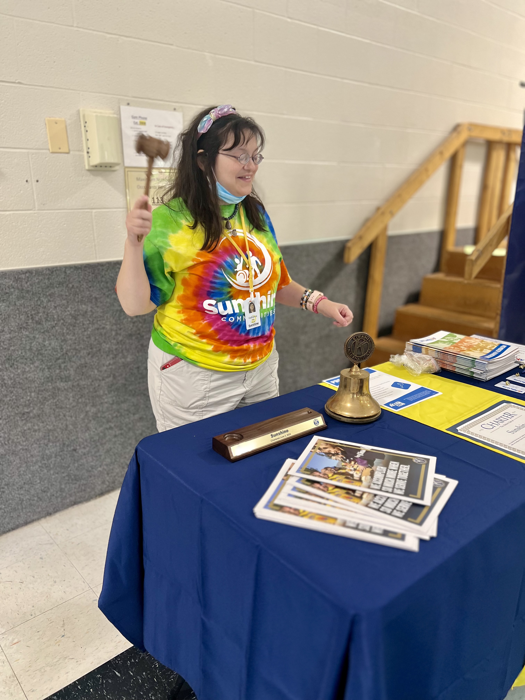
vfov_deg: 67.3
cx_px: 262
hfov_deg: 53.1
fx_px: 526
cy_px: 350
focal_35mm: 26
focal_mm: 5.7
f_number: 1.5
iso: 100
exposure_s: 1/60
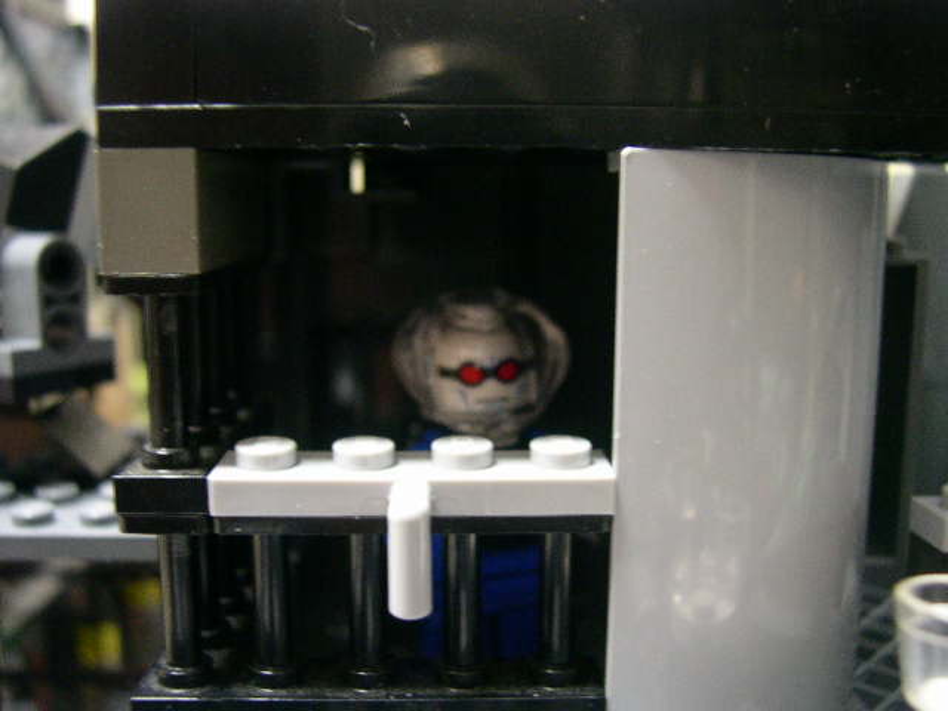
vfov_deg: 37.7
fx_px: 1041
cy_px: 356
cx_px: 474
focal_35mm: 38
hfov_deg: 49.0
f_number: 2.8
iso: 400
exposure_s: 1/1.7
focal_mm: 8
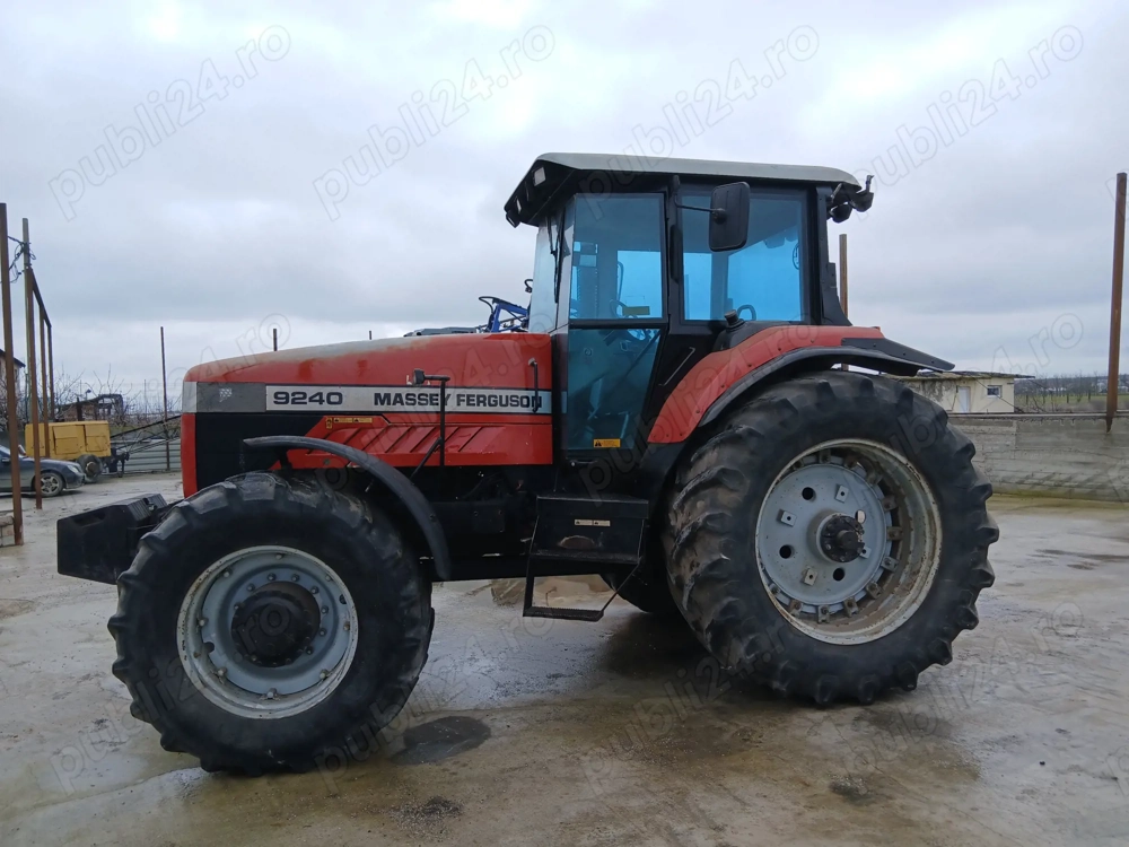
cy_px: 424
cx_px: 564
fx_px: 848
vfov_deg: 53.1
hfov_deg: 67.3
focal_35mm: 26
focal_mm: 3.98
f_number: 1.8
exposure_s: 1/106
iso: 20
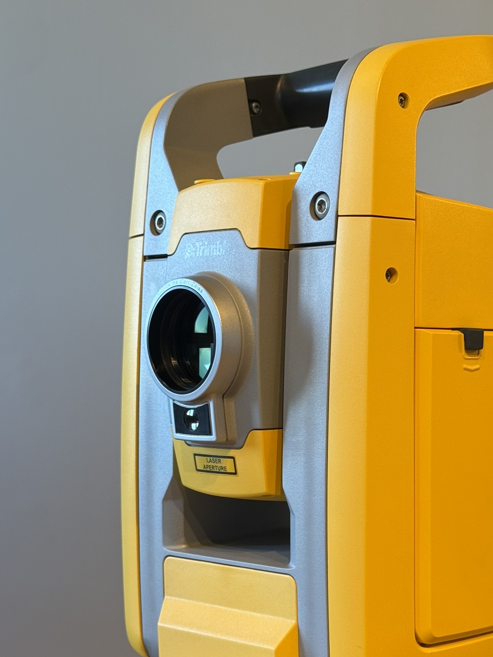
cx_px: 339
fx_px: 1329
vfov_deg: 27.6
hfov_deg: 20.9
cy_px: 450
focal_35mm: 70
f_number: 1.78
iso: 80
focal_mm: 6.76
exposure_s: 1/100
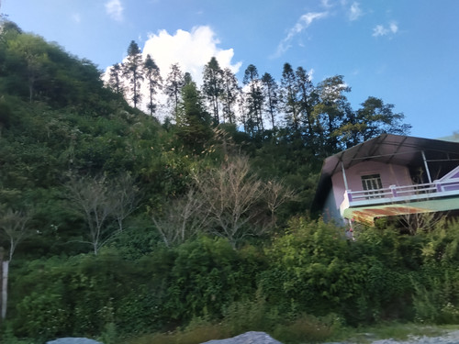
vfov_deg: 48.2
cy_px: 172
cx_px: 230
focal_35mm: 29
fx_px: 385
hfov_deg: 61.7
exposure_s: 1/190
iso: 50
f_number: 1.8
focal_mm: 4.22
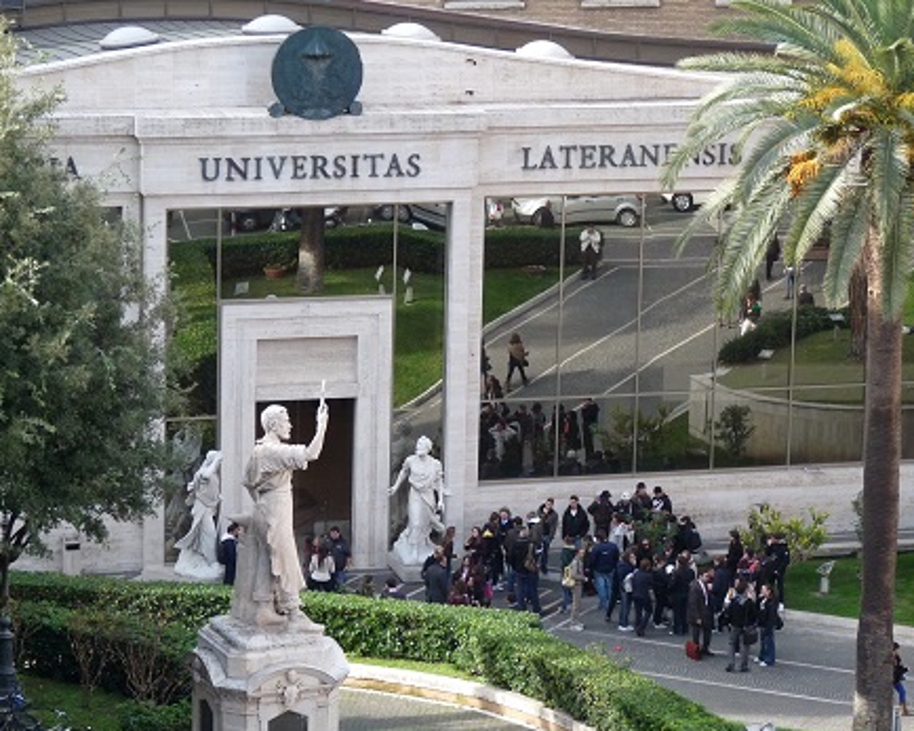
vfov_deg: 11.7
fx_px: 3570
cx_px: 491
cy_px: 369
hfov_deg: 14.6
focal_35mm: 132
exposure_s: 1/500
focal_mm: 22.3
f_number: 3.6
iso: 320
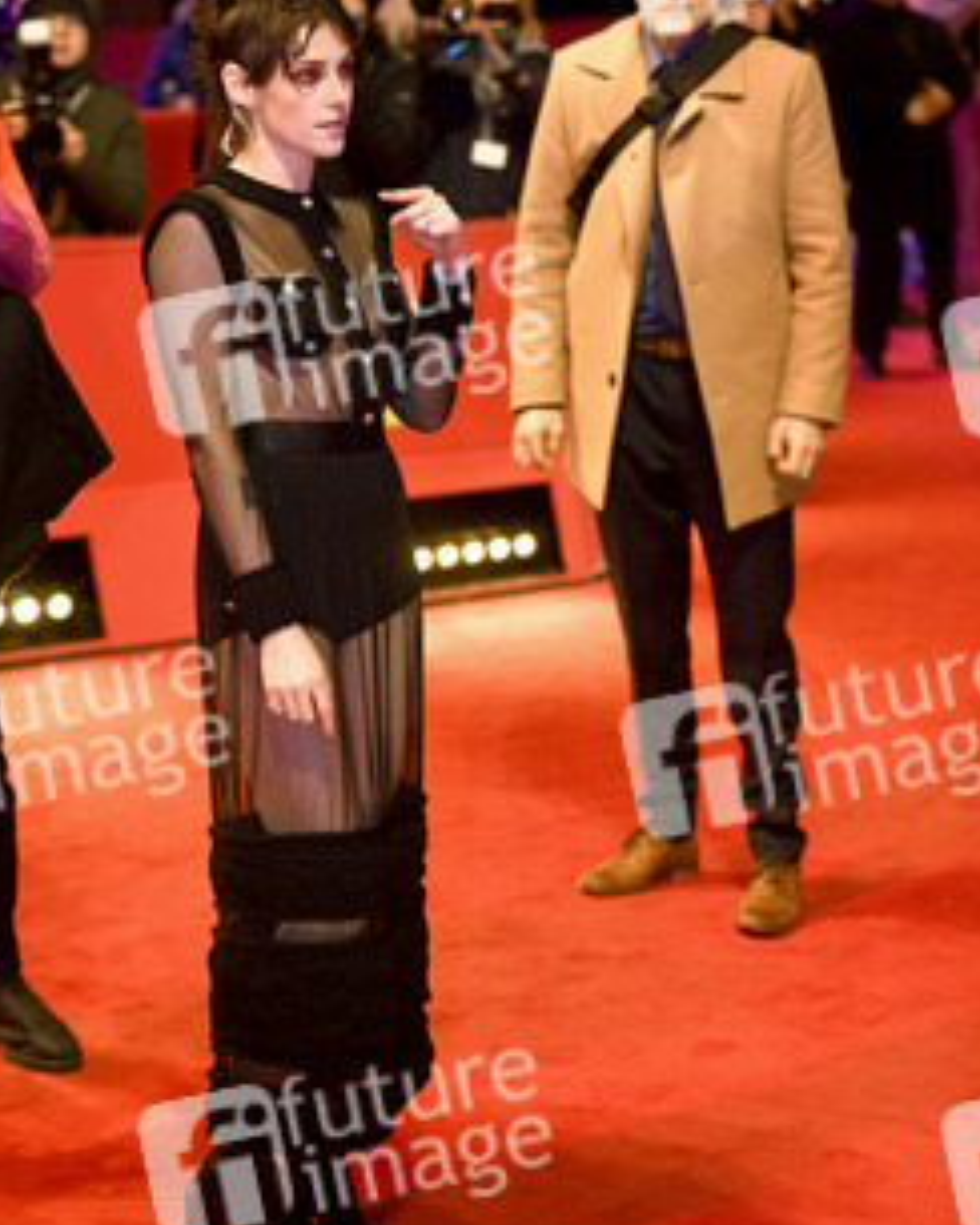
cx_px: 462
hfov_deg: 17.9
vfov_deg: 22.2
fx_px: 3118
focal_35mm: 86
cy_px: 542
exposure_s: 1/400
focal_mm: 70
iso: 1250
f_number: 3.2
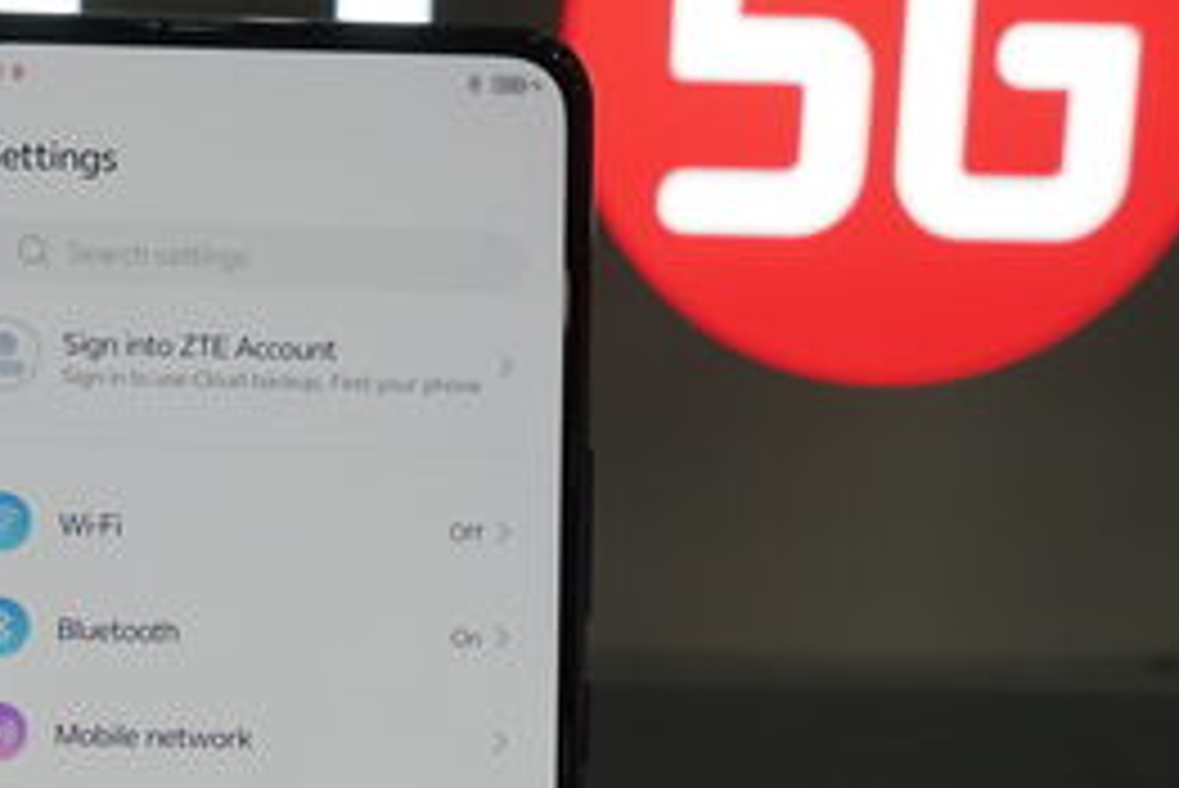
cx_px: 248
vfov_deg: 13.1
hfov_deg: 19.6
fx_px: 3375
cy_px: 831
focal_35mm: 103
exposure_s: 1/160
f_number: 6.3
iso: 640
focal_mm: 44
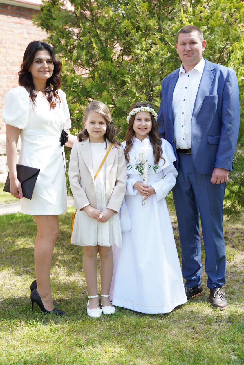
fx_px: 518
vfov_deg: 38.9
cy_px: 182
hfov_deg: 26.5
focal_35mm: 51
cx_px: 122
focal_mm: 51
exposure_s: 1/125
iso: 100
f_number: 4
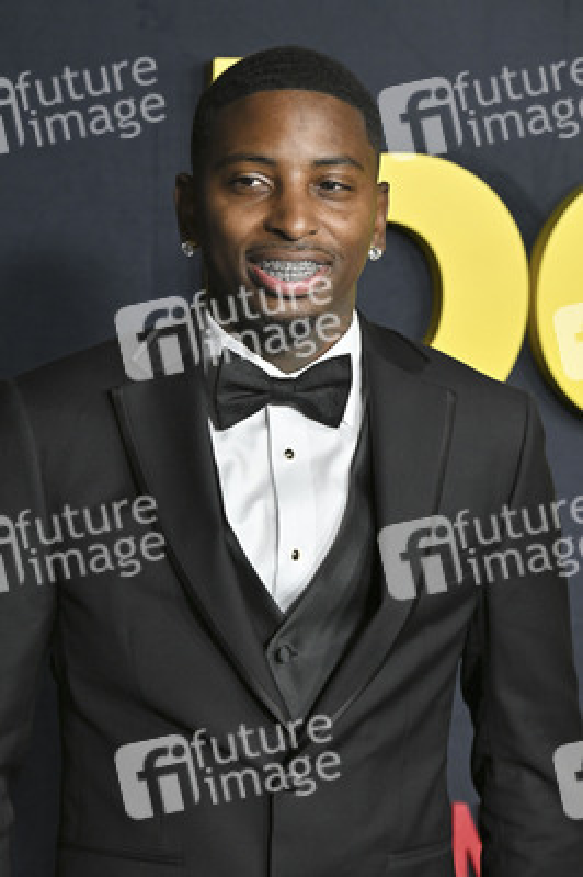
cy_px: 438
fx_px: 2652
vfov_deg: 18.8
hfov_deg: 12.5
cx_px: 292
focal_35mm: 109
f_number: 5.6
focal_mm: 109
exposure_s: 1/320
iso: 2500
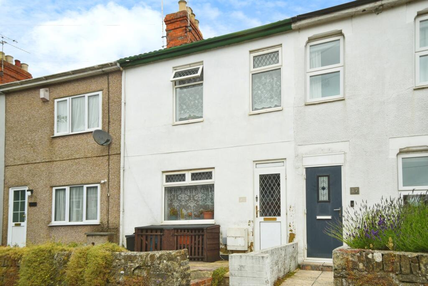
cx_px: 214
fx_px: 333
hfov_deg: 65.4
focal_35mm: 28
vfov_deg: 46.5
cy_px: 143
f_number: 10
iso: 500
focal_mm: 28
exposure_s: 1/500
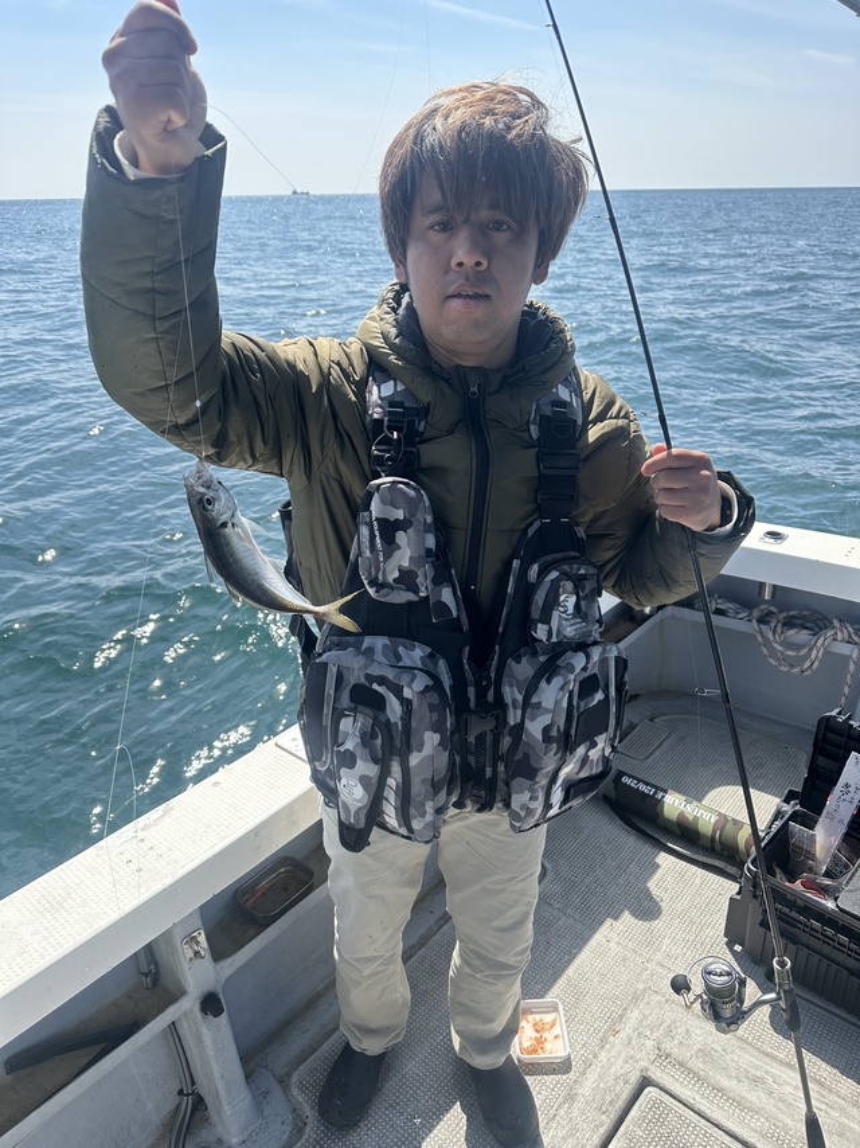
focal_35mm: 24
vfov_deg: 71.6
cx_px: 430
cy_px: 574
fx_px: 795
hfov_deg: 56.8
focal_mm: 6.86
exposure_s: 1/2070
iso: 80
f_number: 1.78
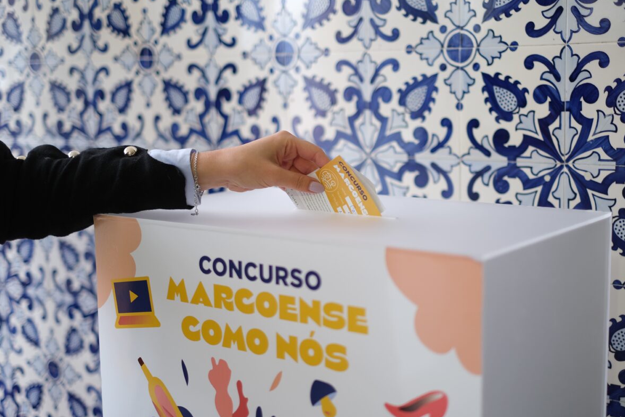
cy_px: 206
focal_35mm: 54
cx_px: 310
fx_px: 937
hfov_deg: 36.9
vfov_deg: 25.1
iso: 200
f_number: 1.4
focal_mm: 35
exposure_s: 1/50
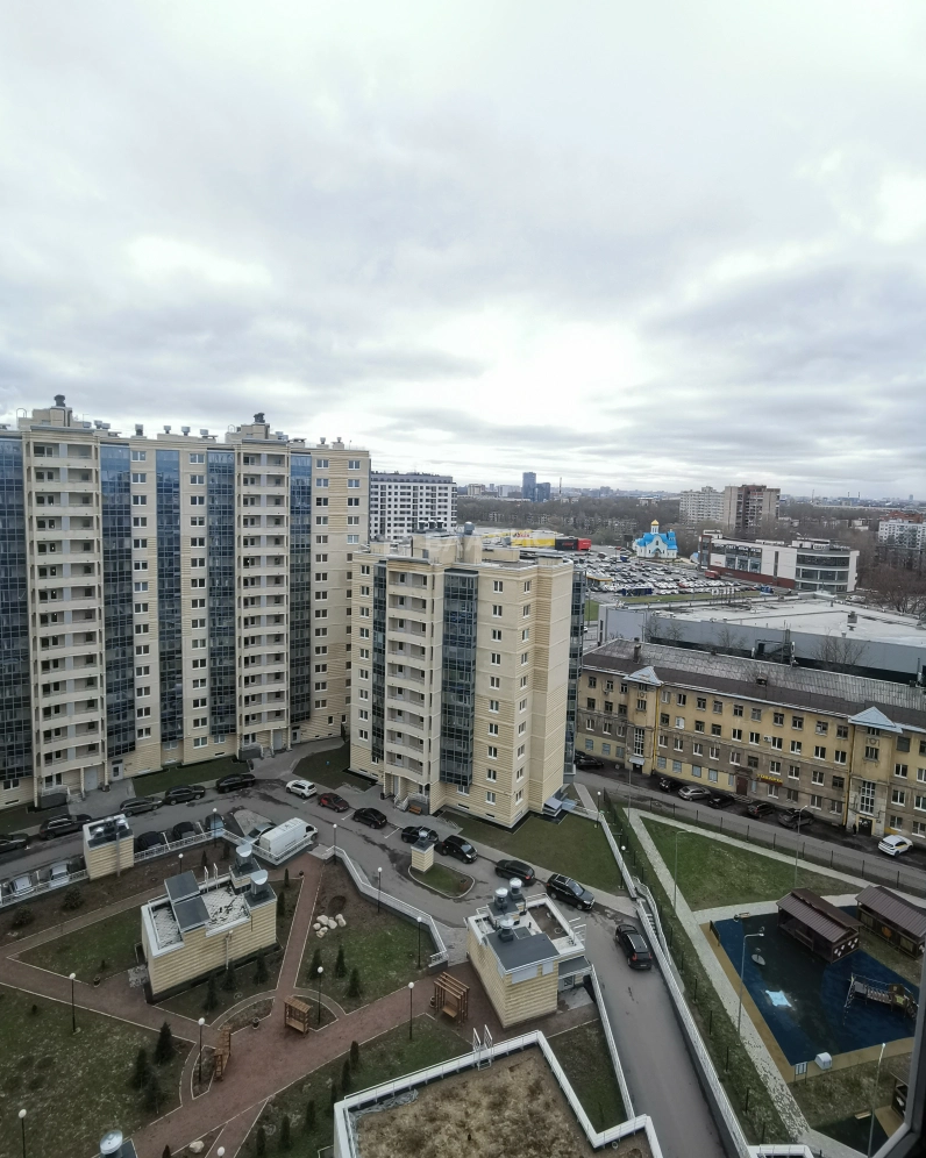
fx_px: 617
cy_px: 539
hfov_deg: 73.8
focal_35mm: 18
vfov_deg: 86.3
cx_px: 466
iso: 50
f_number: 2.2
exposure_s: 1/303
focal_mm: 2.23
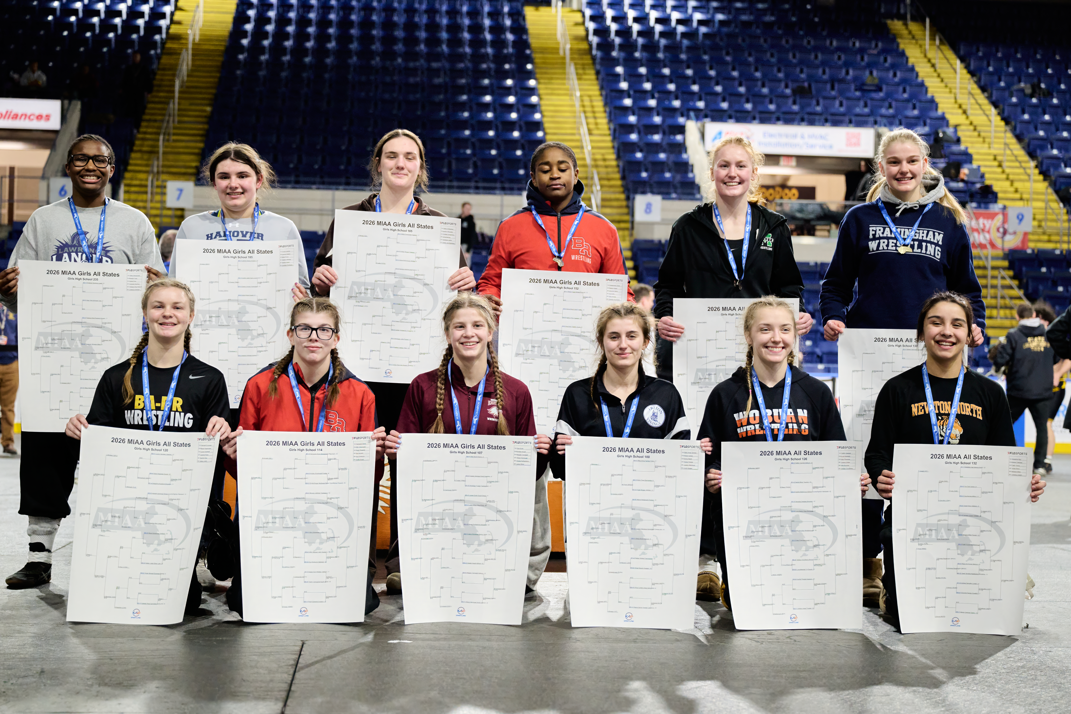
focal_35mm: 58
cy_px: 357
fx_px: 1725
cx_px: 536
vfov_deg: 23.4
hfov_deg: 34.5
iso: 4000
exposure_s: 1/800
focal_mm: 58
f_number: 3.5
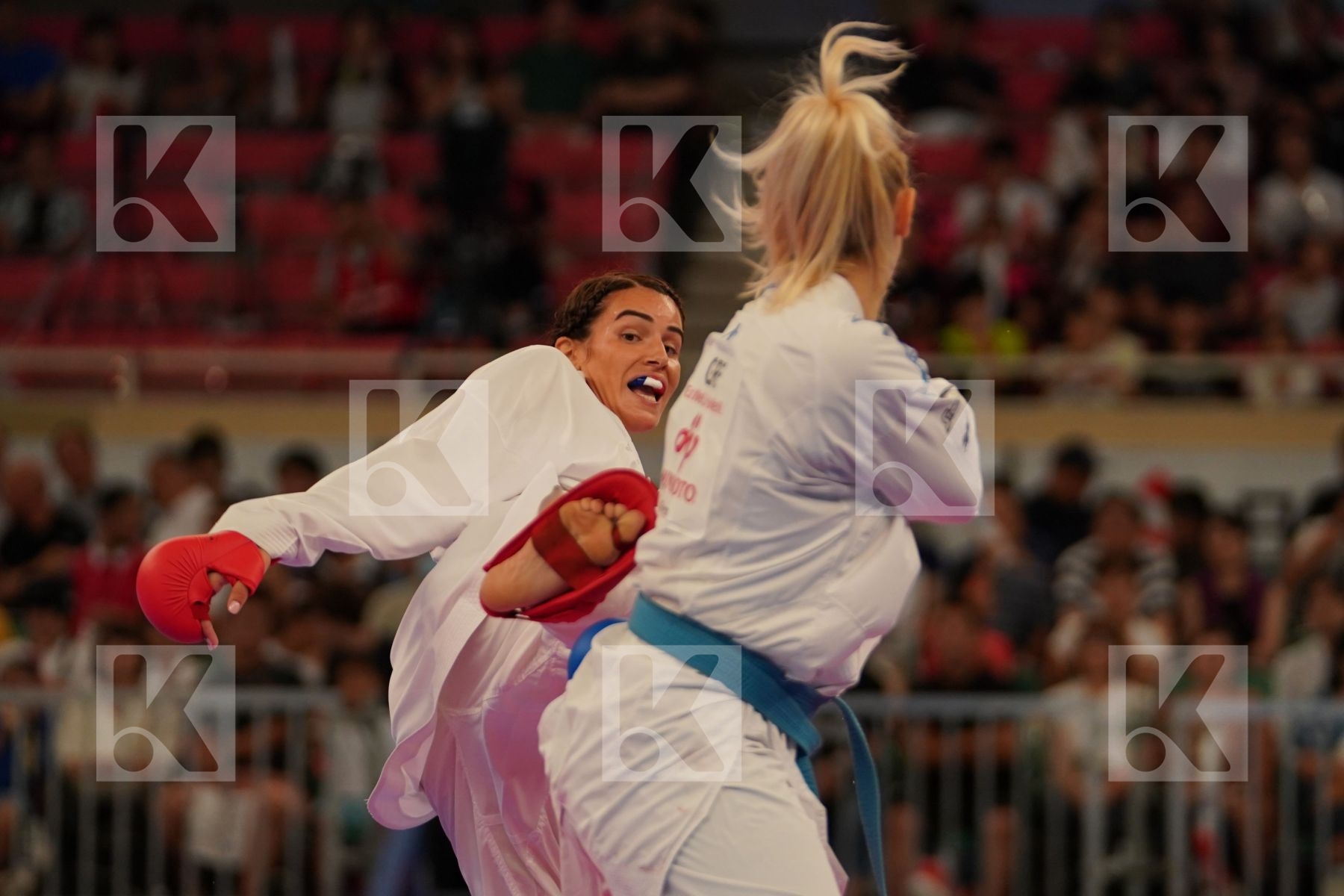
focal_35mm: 226
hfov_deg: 9.1
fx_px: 8437
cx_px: 672
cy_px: 448
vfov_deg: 6.1
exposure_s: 1/1000
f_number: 2.8
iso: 1250
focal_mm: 151
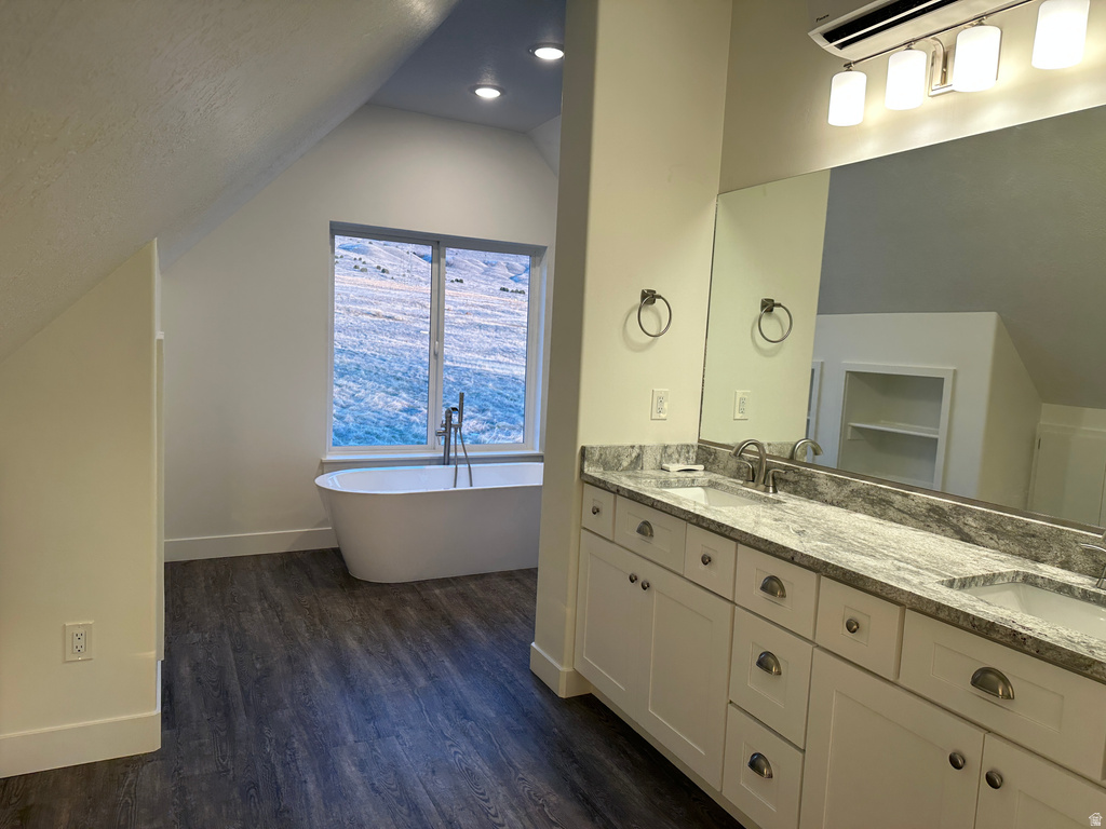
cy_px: 414
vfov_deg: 56.8
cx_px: 553
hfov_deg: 71.6
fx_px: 767
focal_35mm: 24
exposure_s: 1/120
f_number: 1.78
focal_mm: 6.86
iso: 80
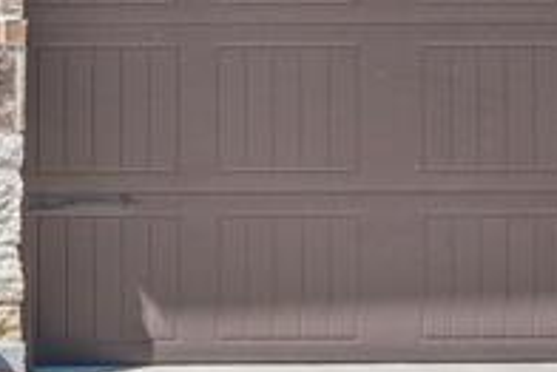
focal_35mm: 76
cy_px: 34
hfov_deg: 18.7
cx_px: -517
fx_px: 1171
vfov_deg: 17.8
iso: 200
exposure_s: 1/800
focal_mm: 14.5
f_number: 8
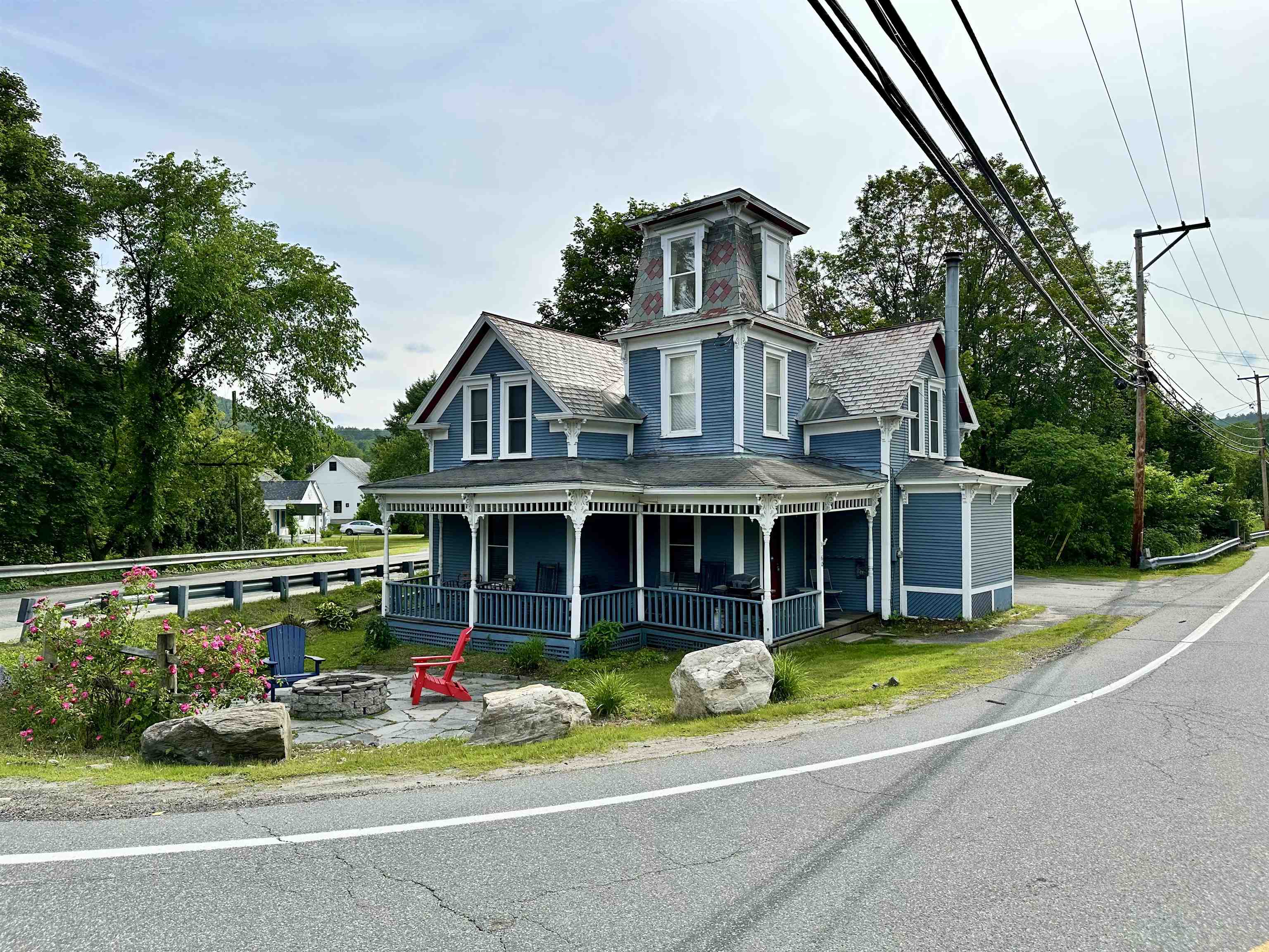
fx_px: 880
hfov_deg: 71.6
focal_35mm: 24
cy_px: 476
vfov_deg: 56.8
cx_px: 634
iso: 80
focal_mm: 6.86
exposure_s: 1/5848
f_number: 1.78
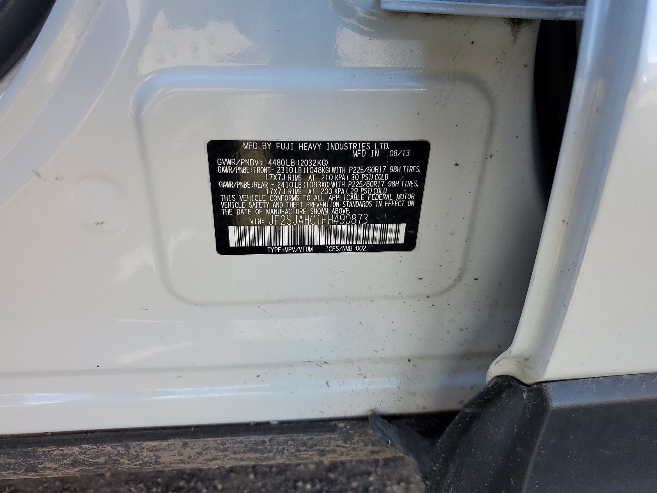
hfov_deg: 67.3
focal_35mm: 26
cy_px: 246
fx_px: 493
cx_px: 328
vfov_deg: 53.1
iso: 50
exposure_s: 1/323
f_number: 1.5
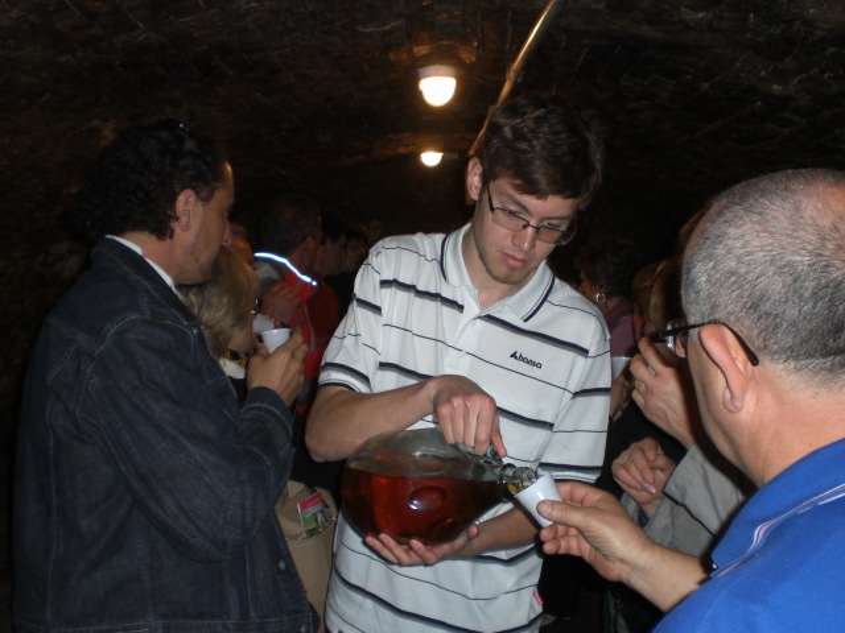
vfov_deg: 37.7
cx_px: 422
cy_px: 316
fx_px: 928
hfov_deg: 49.0
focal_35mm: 38
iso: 100
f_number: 3.1
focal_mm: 6.3
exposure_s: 1/60
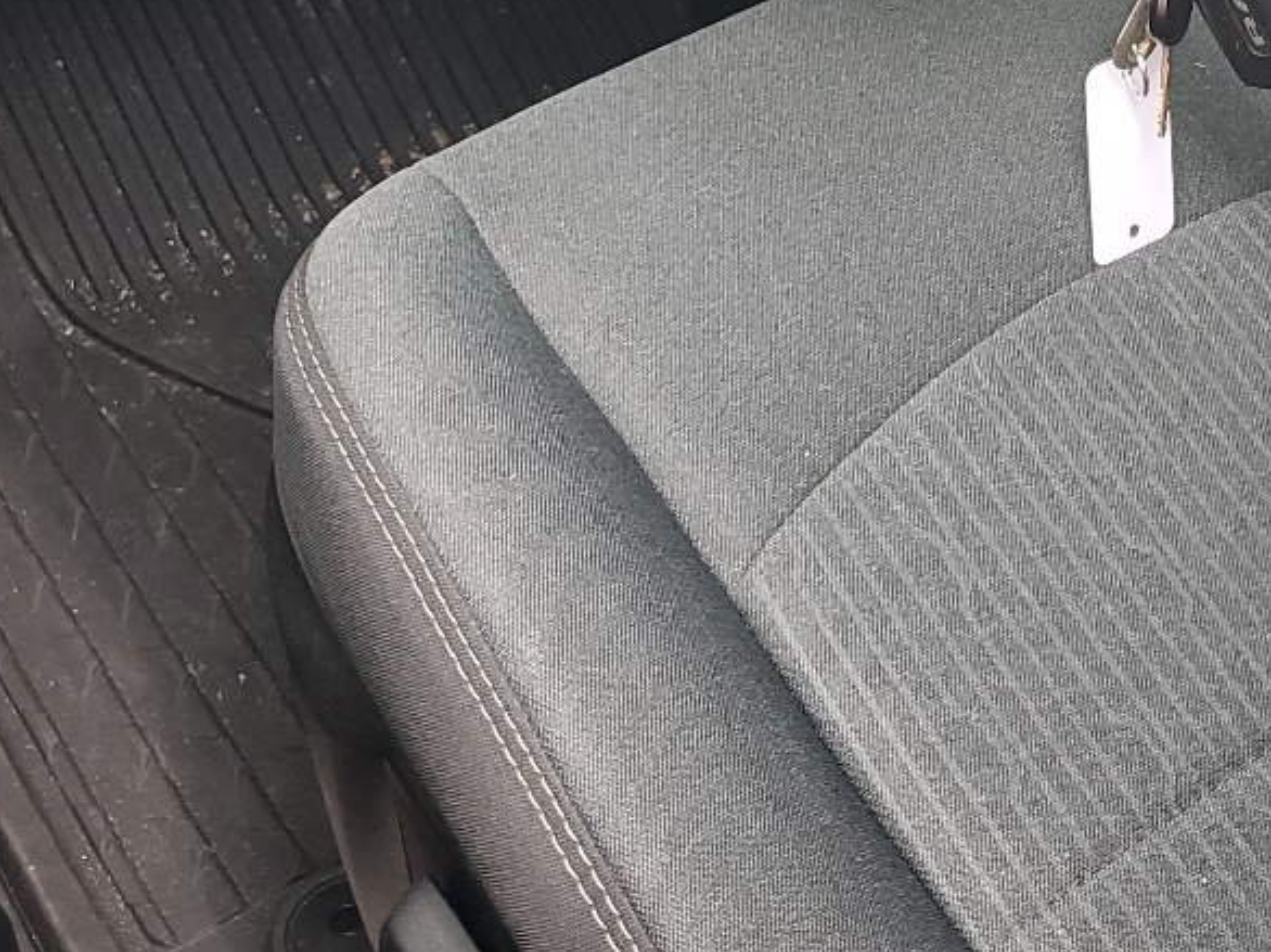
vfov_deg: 19.1
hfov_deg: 26.6
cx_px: 1119
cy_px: -293
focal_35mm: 71
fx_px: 2606
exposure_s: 1/120
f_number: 1.5
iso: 77
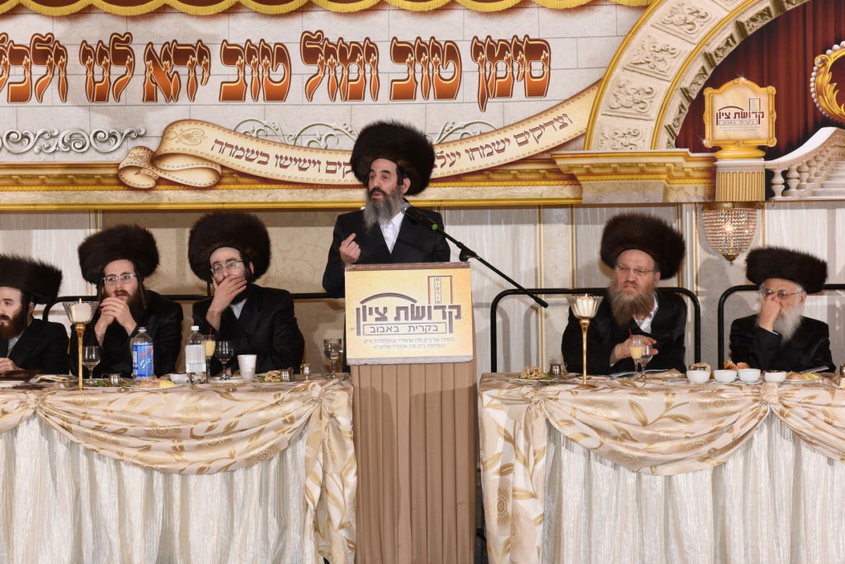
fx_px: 1643
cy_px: 282
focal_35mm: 70
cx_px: 422
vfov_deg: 19.5
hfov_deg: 28.8
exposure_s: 1/160
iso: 800
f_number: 8
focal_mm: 70
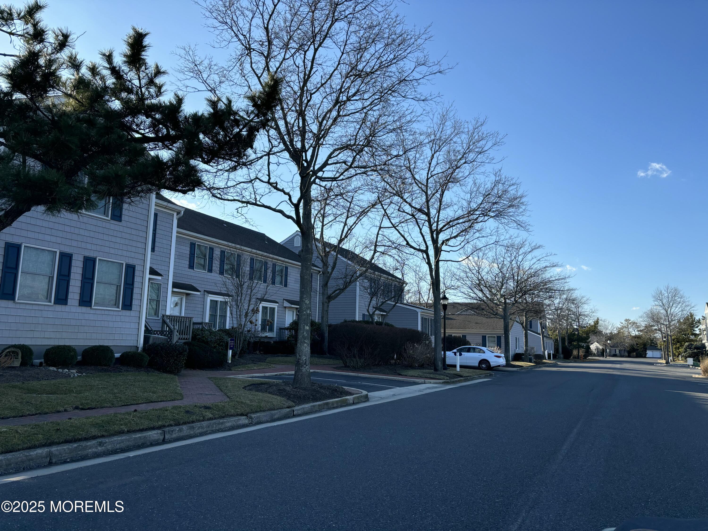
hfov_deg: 67.3
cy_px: 266
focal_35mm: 26
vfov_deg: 53.1
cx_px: 354
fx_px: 532
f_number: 1.6
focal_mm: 5.96
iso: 50
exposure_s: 1/1912
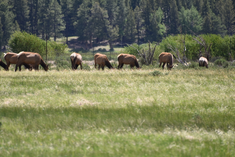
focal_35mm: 504
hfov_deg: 4.1
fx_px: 3290
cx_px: 103
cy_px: 65
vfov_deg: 2.7
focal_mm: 300
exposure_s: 1/640
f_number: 5.6
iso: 250
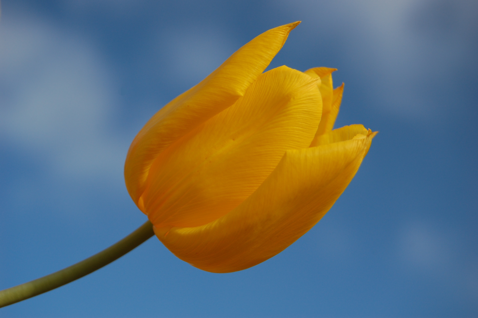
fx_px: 1094
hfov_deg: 24.6
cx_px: 239
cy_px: 159
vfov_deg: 16.5
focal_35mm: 82
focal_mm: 55
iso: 200
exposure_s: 1/200
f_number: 7.1
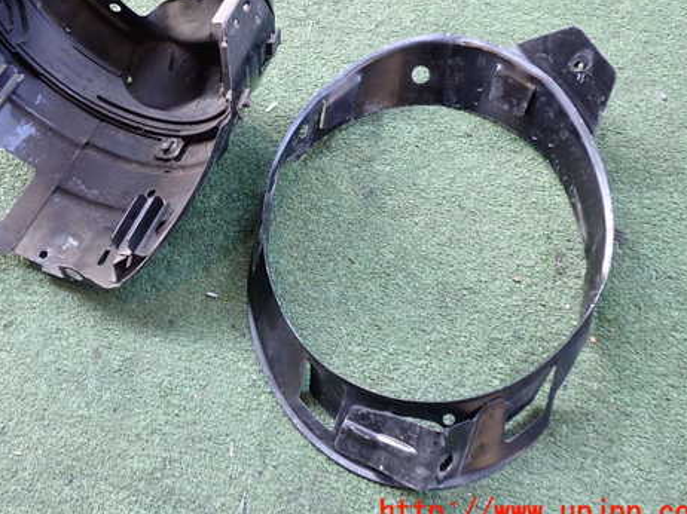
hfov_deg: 47.6
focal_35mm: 39
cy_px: 198
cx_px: 269
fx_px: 774
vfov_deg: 36.6
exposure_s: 1/80
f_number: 2.3
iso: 200
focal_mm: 5.4
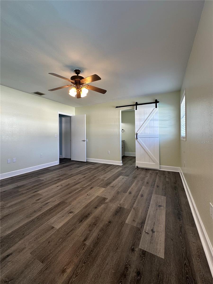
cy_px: 142
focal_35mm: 14
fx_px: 115
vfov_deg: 102.1
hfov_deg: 85.7
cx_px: 106
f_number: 2.2
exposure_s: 1/60
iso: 64
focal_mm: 2.22
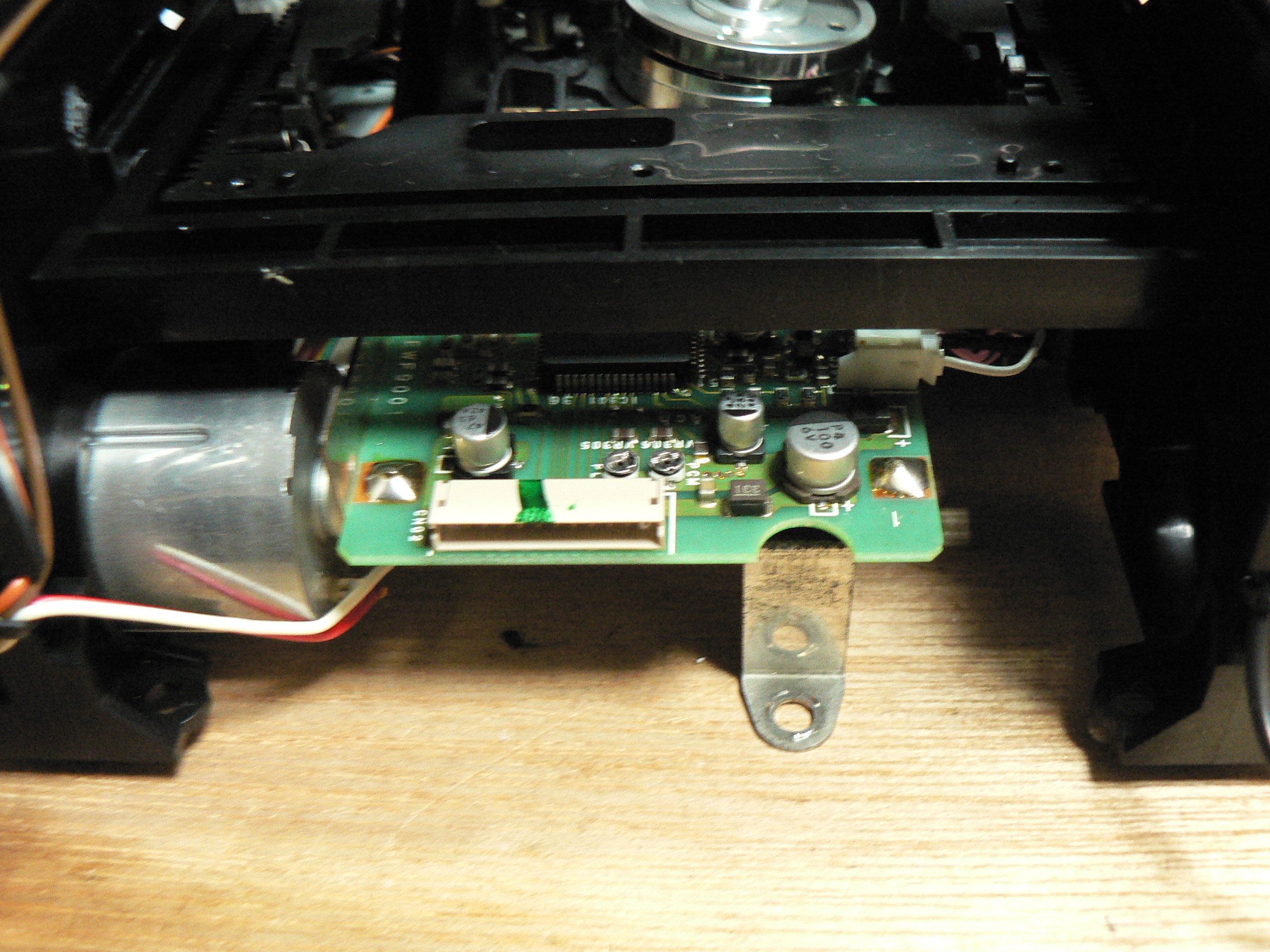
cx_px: 635
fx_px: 1321
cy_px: 476
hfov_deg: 51.4
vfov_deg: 39.7
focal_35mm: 36
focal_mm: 6
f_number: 2.8
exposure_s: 1/15
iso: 400
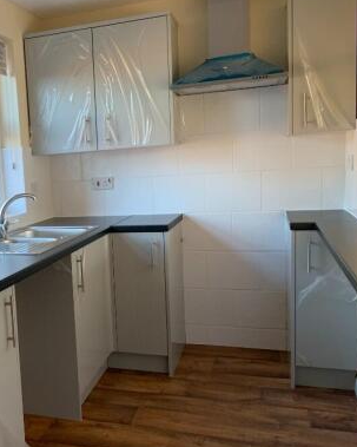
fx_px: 515
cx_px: 38
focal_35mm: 39
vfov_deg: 46.8
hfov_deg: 36.0
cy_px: 247
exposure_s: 1/119
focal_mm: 4.25
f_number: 1.8
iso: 100
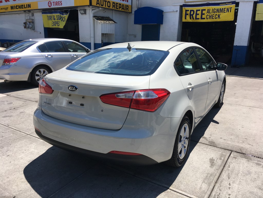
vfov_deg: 48.2
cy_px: 99
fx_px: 220
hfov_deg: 61.7
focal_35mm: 29
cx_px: 132
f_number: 2.2
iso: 25
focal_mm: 4.15
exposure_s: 1/1672
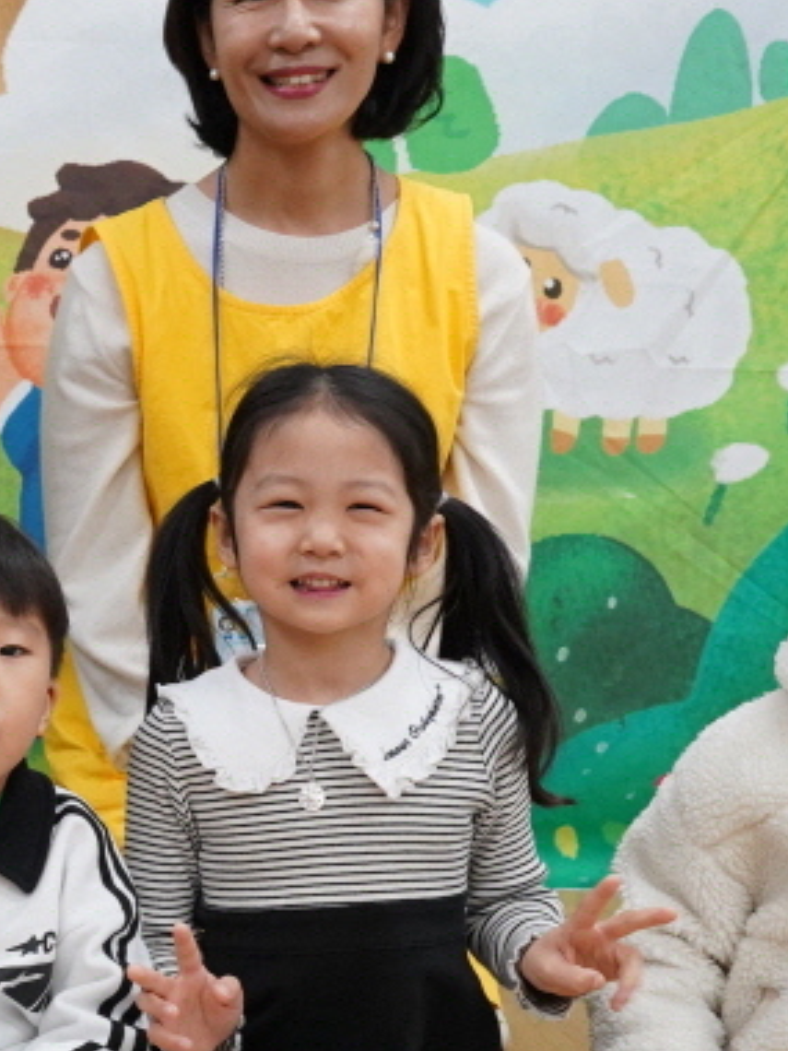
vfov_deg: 21.3
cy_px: 671
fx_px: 2792
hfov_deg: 15.5
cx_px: -144
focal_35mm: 92
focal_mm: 28
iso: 2500
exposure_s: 1/100
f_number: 5.6
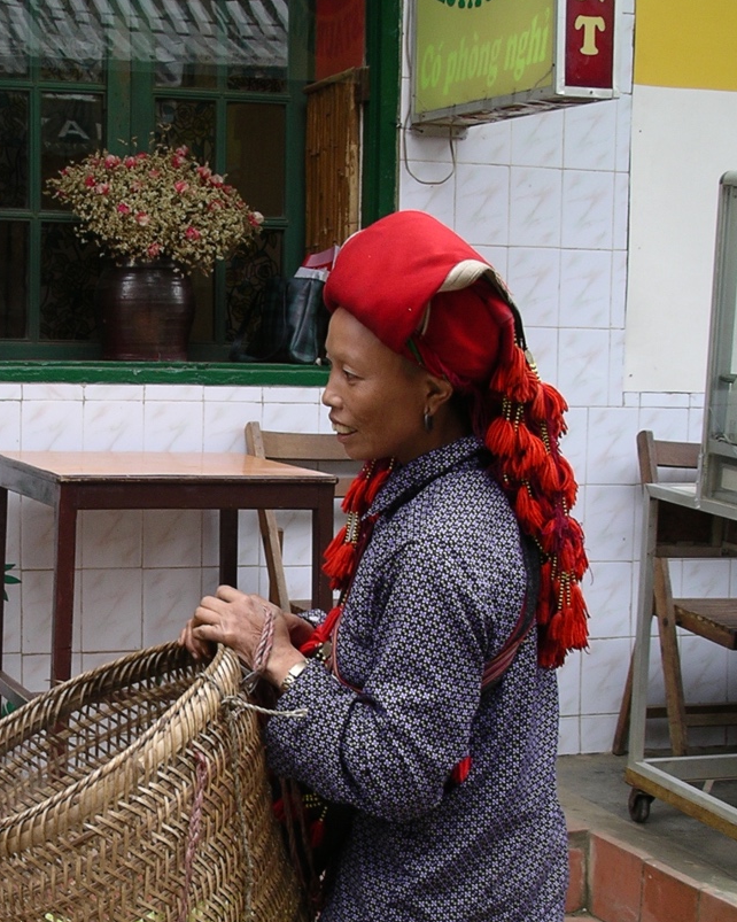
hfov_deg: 20.8
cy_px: 636
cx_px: 76
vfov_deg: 26.2
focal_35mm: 72
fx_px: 1964
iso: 64
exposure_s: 1/60
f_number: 2.8
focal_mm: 7.8
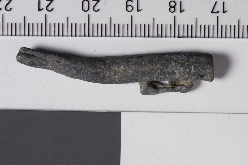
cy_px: 82
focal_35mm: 82
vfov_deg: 16.5
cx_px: 124
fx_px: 568
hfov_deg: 24.6
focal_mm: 55
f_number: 32
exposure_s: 1/100
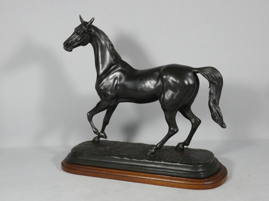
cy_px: 100
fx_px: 373
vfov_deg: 30.3
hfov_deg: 39.7
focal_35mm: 48
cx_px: 134
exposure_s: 1/80
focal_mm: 8.6
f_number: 3.8
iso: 250
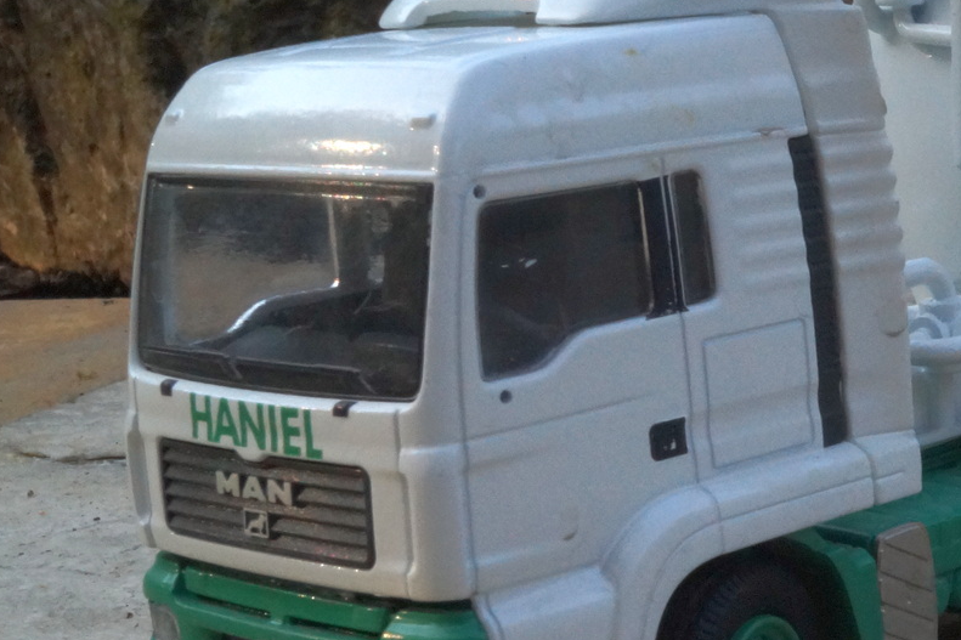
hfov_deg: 20.8
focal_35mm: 91
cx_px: 1180
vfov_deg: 15.0
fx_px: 2429
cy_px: 337
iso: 800
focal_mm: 24
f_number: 22
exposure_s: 1/60
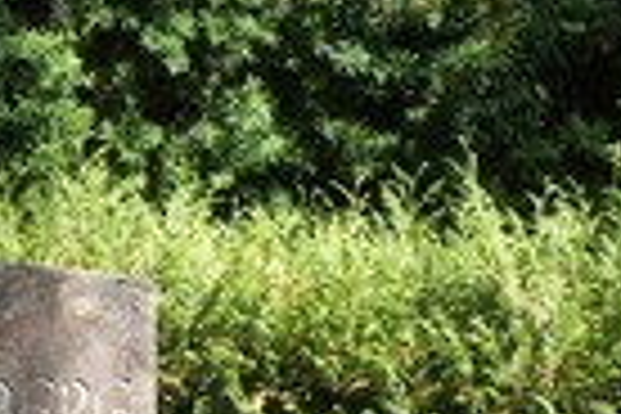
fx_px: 2323
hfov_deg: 14.8
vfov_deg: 9.9
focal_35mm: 135
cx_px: -81
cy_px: 590
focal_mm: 27
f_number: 6.3
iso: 200
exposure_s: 1/125
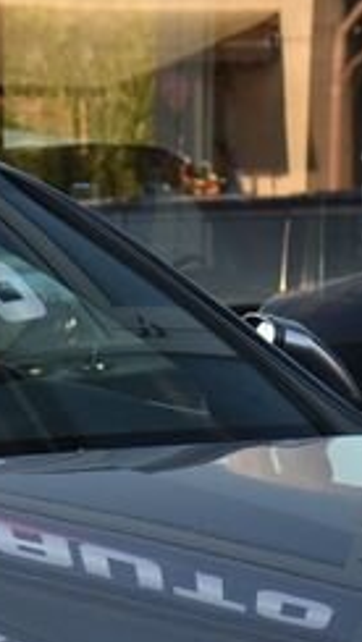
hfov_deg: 5.0
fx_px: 4108
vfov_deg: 8.8
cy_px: 784
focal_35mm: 241
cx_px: -121
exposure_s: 1/160
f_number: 6.3
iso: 500
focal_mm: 55
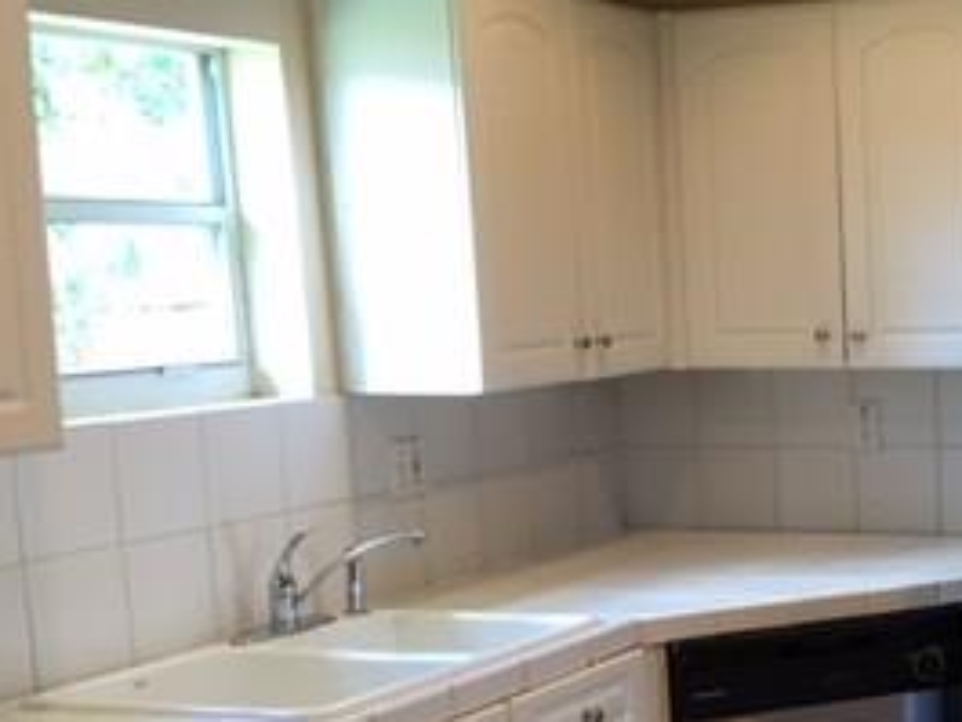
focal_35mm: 70
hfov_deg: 26.4
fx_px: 1946
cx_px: 947
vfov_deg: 20.8
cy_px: 581
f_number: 2.2
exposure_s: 1/15
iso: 32
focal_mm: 4.15
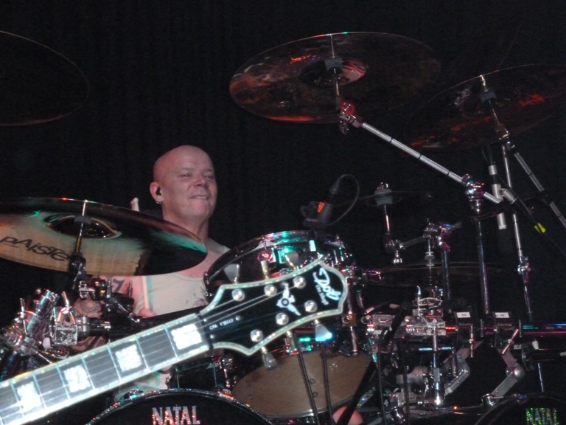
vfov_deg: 12.5
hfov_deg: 16.6
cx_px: 283
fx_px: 1946
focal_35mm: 119
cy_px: 212
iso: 1000
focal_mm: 19.5
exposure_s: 1/160
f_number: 4.4
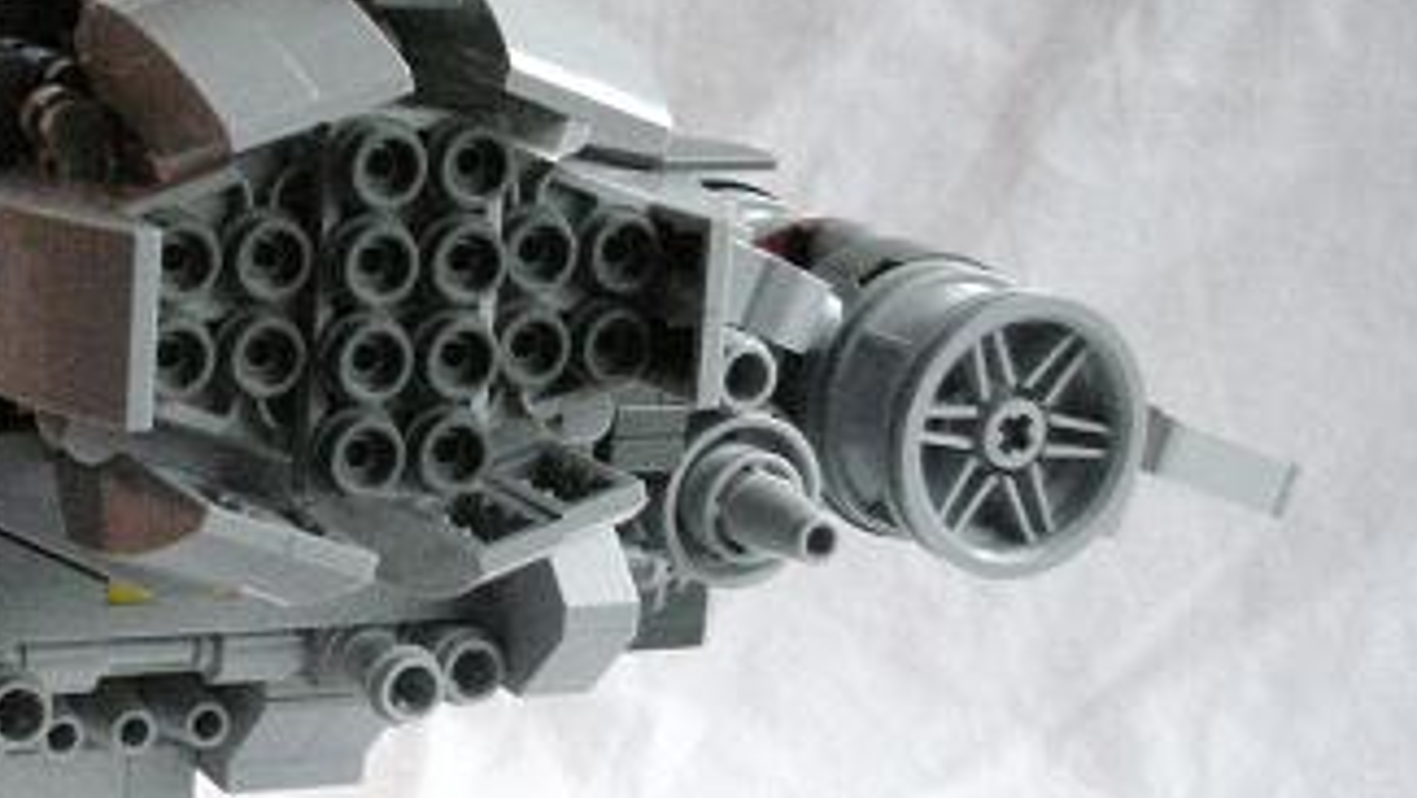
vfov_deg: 13.4
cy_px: 532
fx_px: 3382
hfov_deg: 22.3
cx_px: -170
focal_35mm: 90
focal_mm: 5.8
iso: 299
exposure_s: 1/132
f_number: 2.8
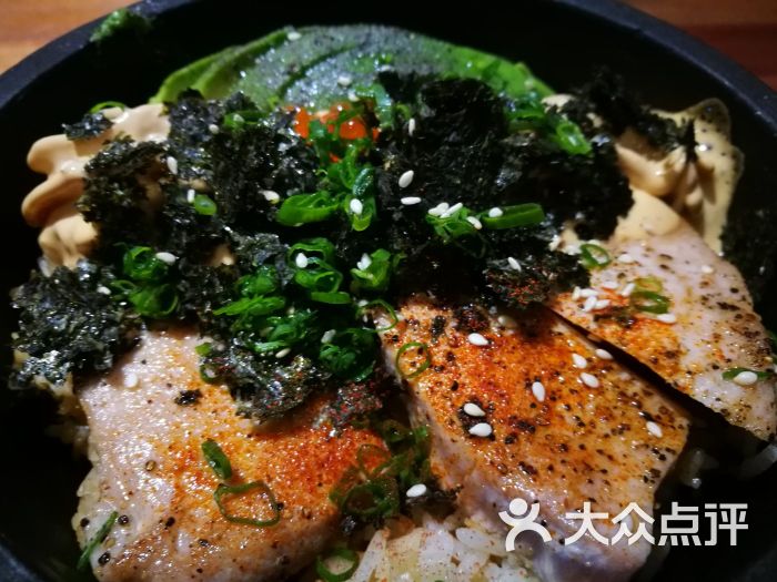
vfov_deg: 51.4
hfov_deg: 65.3
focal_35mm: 27
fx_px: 606
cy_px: 291
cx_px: 388
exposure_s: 1/20
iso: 500
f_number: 2.2
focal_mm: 4.5
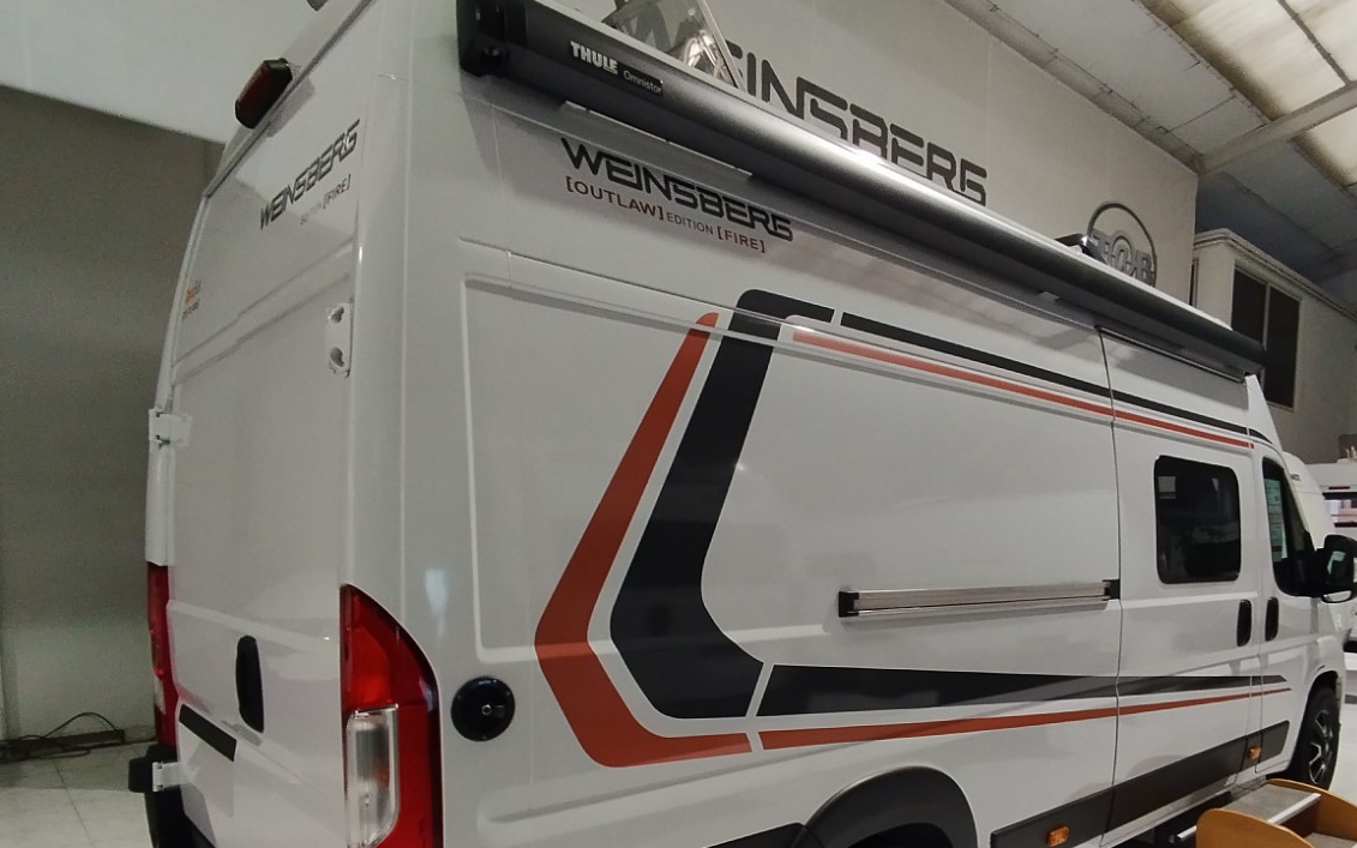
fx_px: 888
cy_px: 607
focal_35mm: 24
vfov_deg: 49.6
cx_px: 774
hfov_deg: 74.4
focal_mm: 1.65
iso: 210
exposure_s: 1/33.3
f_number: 2.2
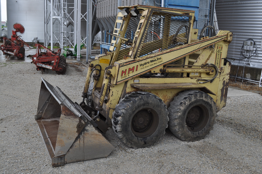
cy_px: 87
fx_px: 283
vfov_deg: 34.1
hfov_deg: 49.6
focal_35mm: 39
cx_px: 131
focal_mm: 26
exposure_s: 1/125
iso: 200
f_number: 5.6
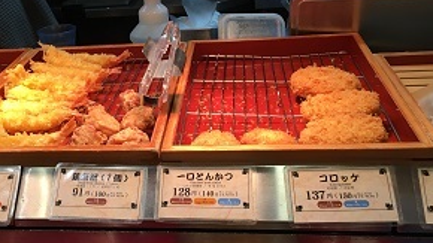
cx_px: 155
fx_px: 505
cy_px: 114
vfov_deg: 27.1
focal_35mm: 44
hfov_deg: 45.9
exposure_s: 1/40
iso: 25
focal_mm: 4.15
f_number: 2.2
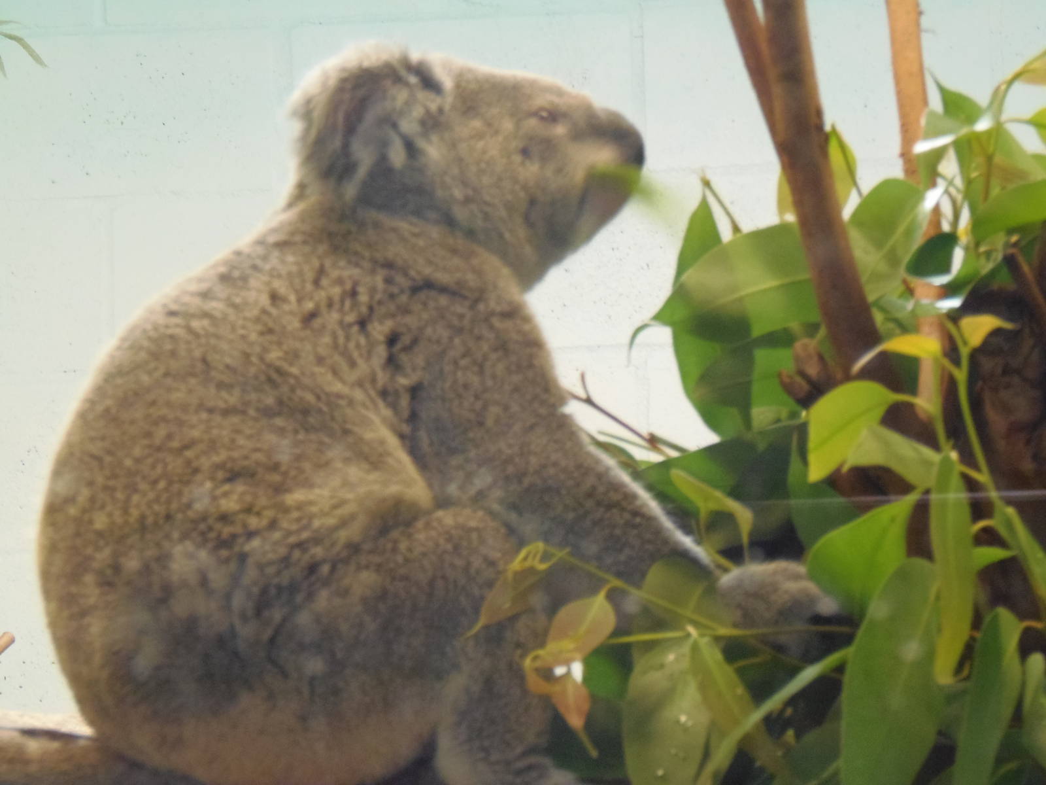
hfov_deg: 12.4
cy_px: 392
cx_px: 523
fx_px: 4805
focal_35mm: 159
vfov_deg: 9.3
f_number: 4.8
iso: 400
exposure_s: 1/15
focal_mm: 29.4
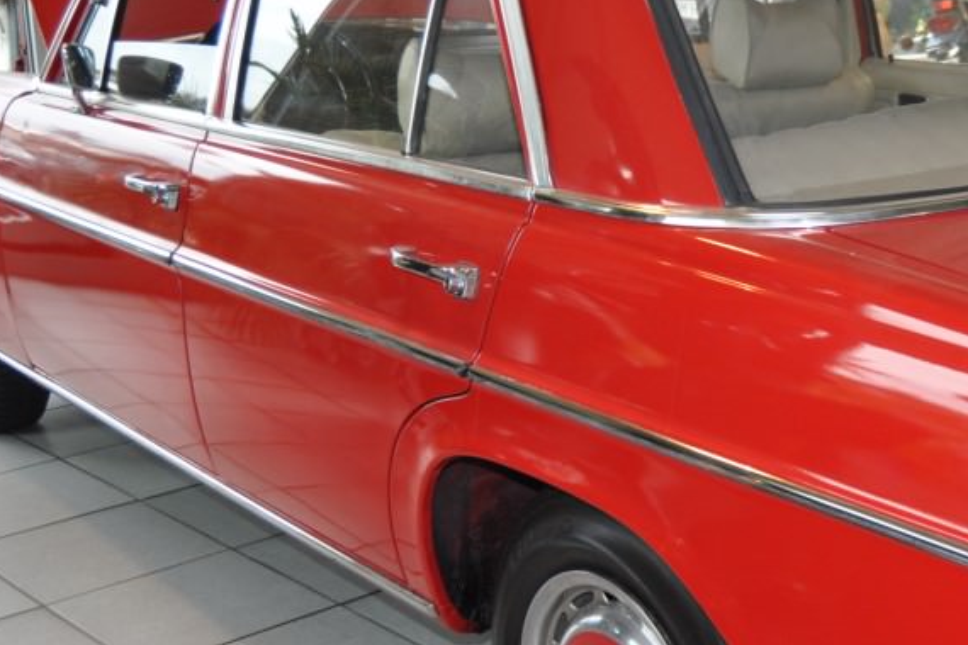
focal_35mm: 62
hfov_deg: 31.7
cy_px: 355
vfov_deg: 21.9
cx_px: 752
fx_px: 1664
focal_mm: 23
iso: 640
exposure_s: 1/60
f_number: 4
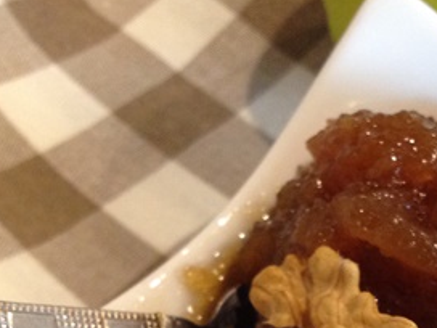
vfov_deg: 13.9
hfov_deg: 18.5
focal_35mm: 103
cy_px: 396
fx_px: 1300
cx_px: 455
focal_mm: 4.28
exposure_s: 1/20
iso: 160
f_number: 2.4
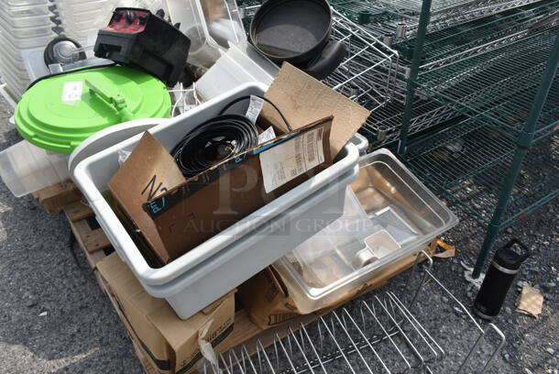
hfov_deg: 61.9
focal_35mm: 30
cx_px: 280
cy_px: 187
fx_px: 466
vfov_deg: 43.7
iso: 200
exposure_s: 1/500
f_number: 8
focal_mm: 20
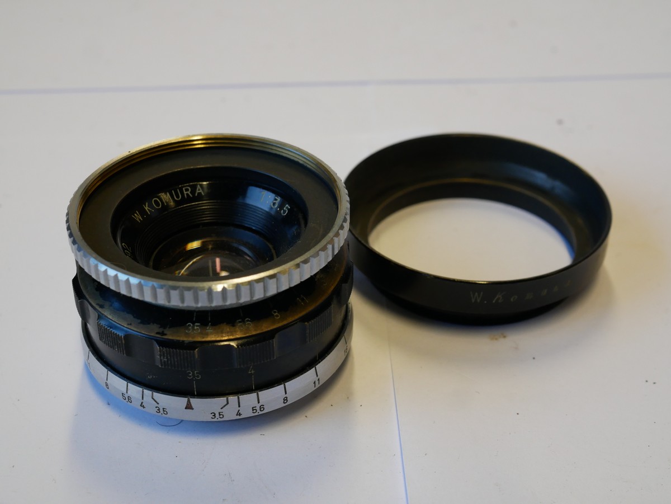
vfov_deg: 24.4
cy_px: 252
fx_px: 1164
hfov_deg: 32.2
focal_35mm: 60
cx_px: 336
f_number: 8
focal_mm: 30
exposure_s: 1/60
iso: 800
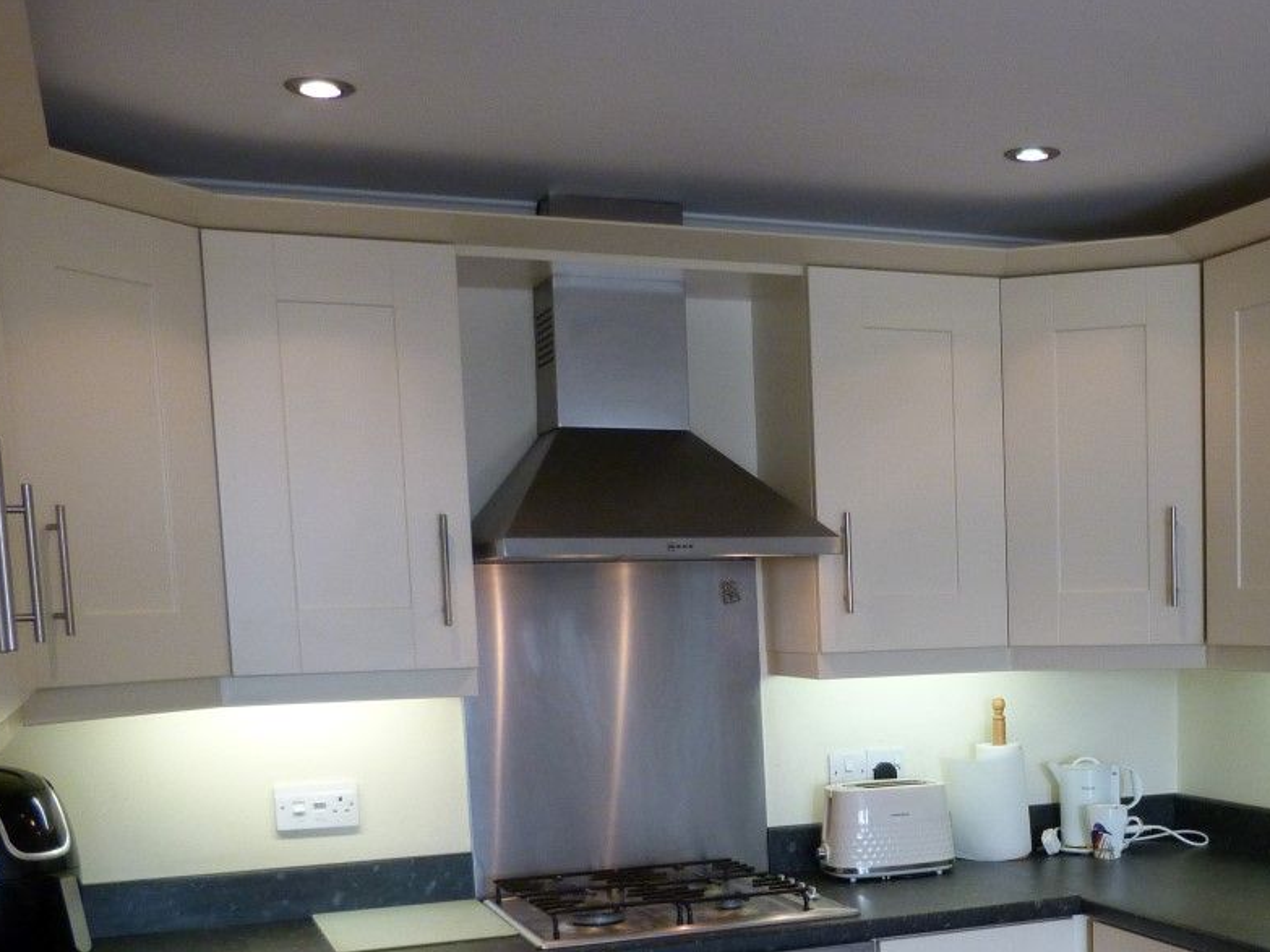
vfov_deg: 30.2
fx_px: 1687
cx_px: 1017
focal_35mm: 46
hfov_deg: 39.6
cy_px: 843
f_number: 2.8
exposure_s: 1/60
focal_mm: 4.5
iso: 160
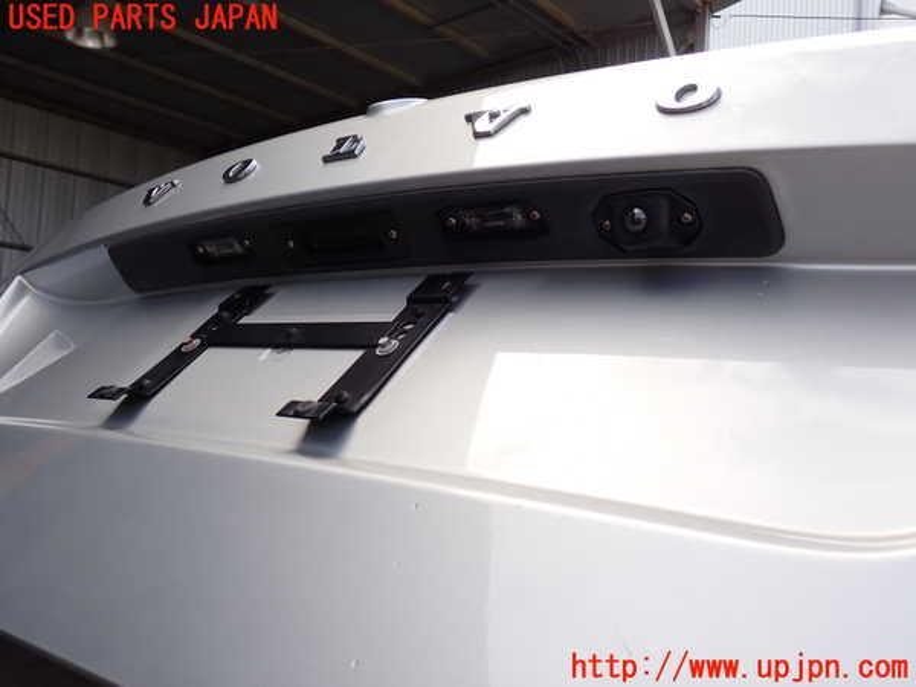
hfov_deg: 56.8
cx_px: 458
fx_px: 847
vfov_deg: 44.2
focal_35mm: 32
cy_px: 344
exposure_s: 1/500
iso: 100
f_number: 3.2
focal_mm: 5.79
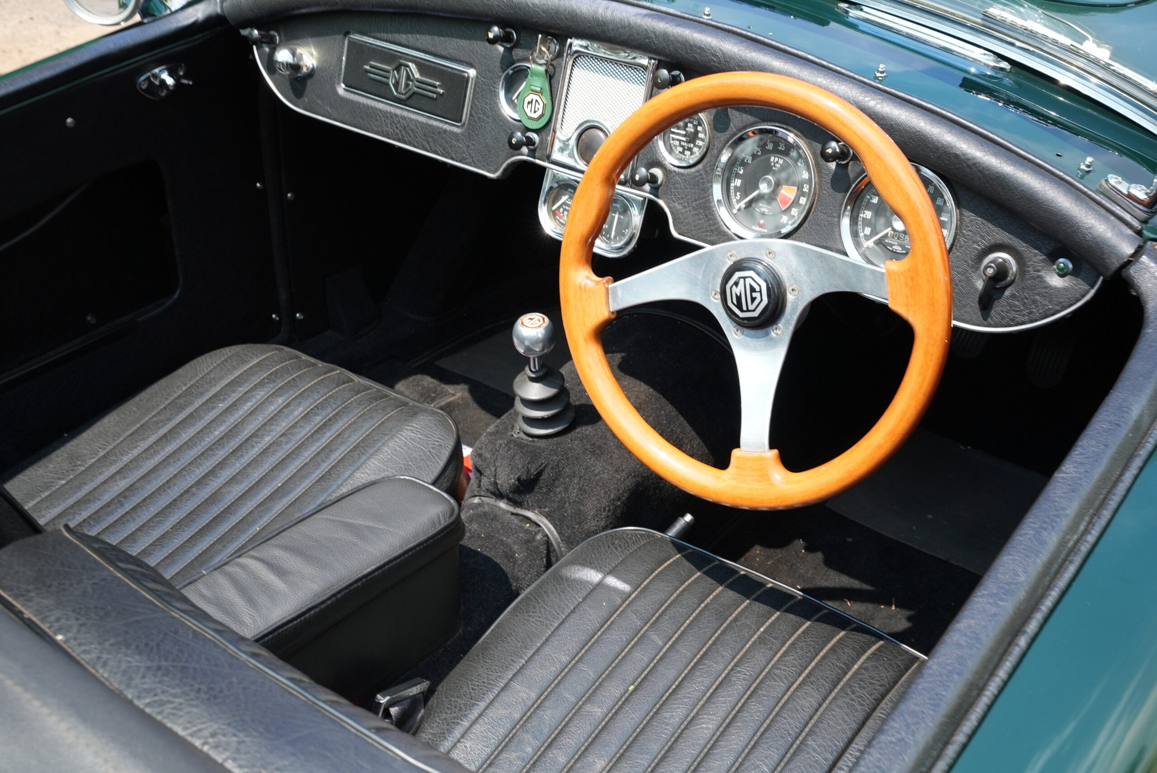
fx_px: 1470
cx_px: 578
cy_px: 386
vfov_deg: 29.5
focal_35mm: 46
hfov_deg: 43.0
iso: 800
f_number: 11
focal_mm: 45.7
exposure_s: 1/13
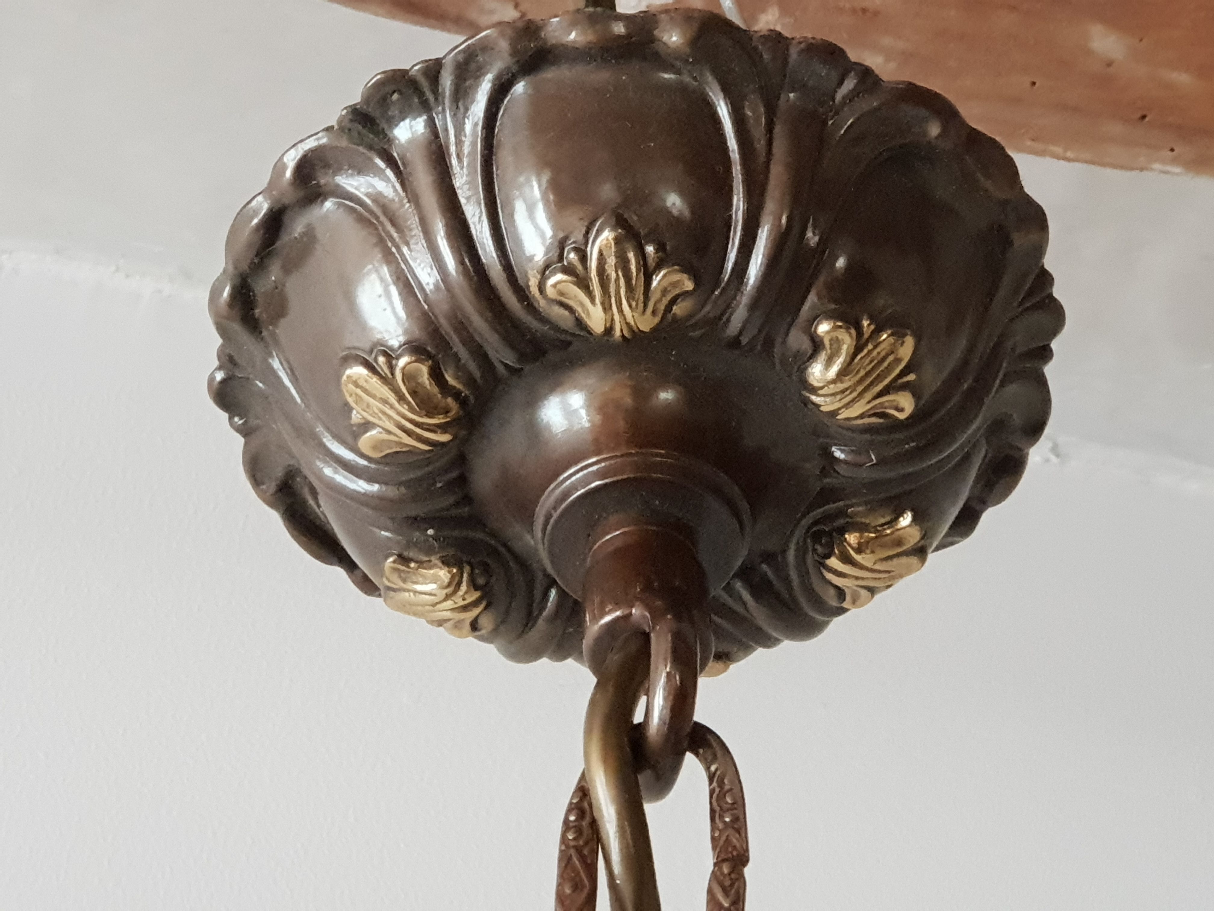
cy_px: 456
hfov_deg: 36.8
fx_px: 1824
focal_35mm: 52
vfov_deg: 28.0
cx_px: 607
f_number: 2.4
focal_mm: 6
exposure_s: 1/33
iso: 500
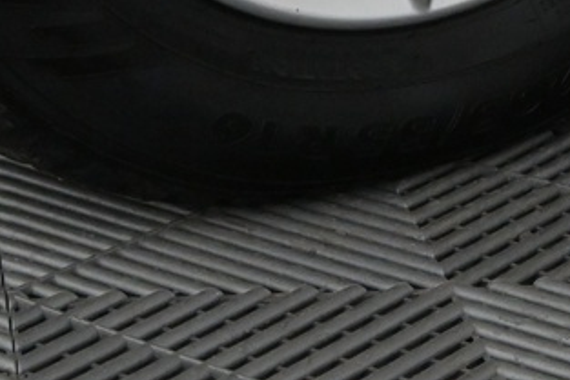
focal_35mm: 179
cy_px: -531
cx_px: 353
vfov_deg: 7.2
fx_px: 2829
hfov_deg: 11.5
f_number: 5.6
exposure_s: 1/125
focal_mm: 23
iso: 2500
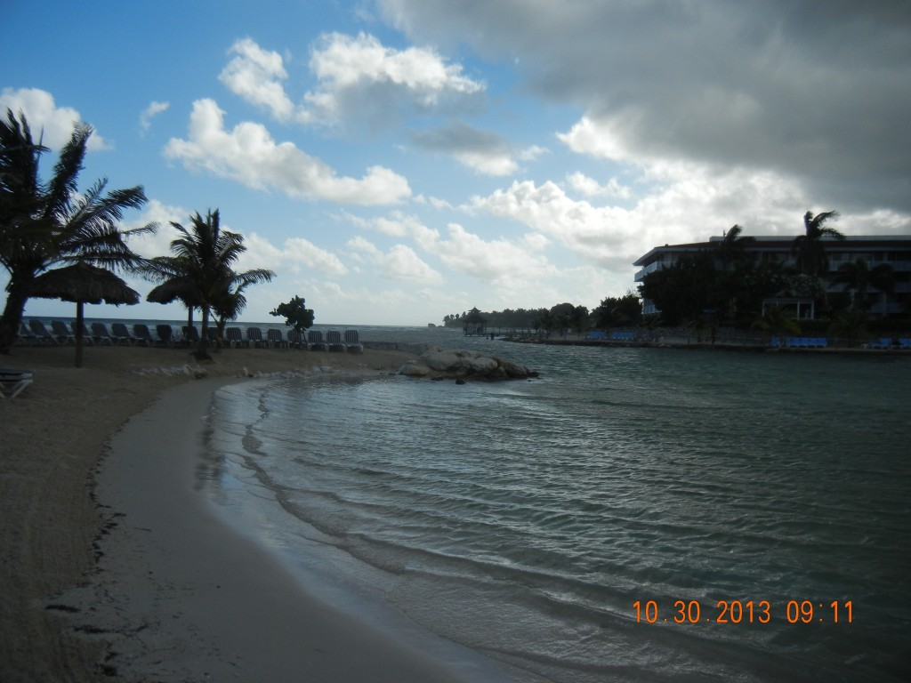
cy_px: 342
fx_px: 790
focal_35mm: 30
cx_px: 456
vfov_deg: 46.8
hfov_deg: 60.0
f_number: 7
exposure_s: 1/670
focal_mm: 5.4
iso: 160
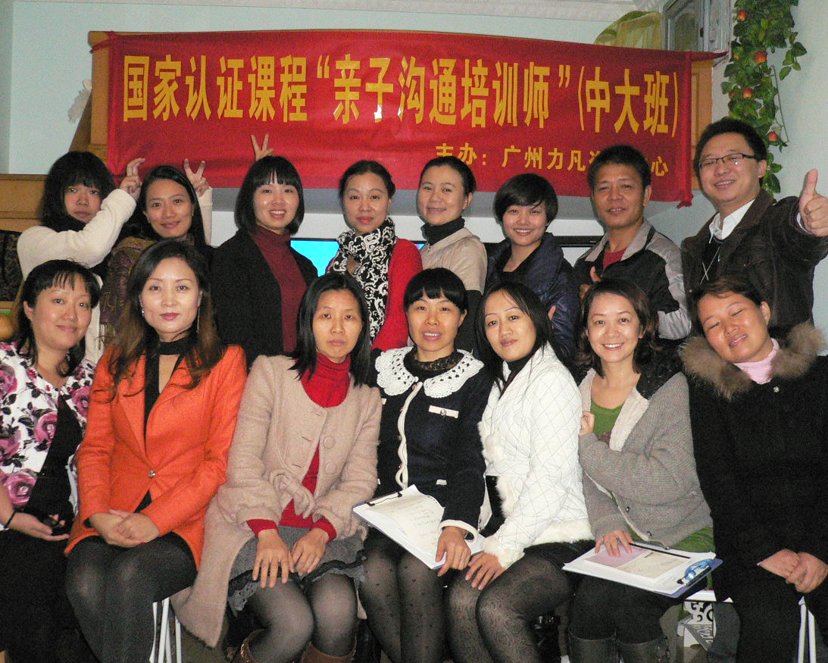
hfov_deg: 45.8
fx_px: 980
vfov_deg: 37.4
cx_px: 405
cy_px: 339
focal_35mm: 40
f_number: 2.8
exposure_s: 1/60
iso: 400
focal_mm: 5.8
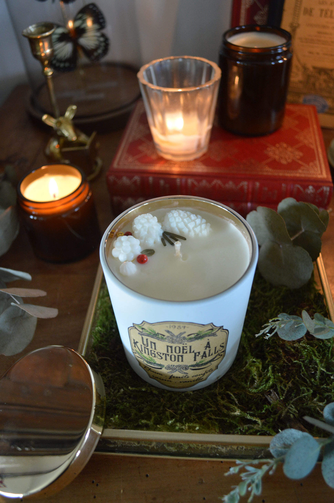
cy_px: 252
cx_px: 167
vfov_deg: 62.0
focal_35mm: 30
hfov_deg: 43.5
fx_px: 418
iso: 640
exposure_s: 1/15
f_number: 3.8
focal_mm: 20
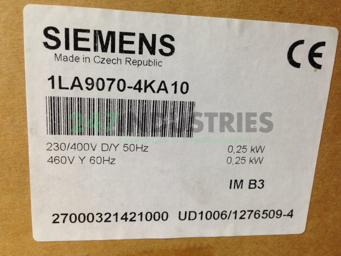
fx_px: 325
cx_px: 170
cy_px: 128
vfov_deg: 42.9
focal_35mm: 33
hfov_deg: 55.4
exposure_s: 1/40
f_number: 2.4
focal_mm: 4.12
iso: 50
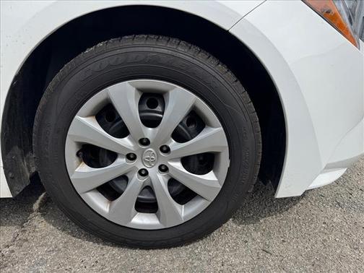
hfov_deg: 71.6
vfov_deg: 56.8
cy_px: 136
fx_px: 252
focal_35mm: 24
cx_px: 182
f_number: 1.78
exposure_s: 1/4608
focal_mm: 6.76
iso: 80
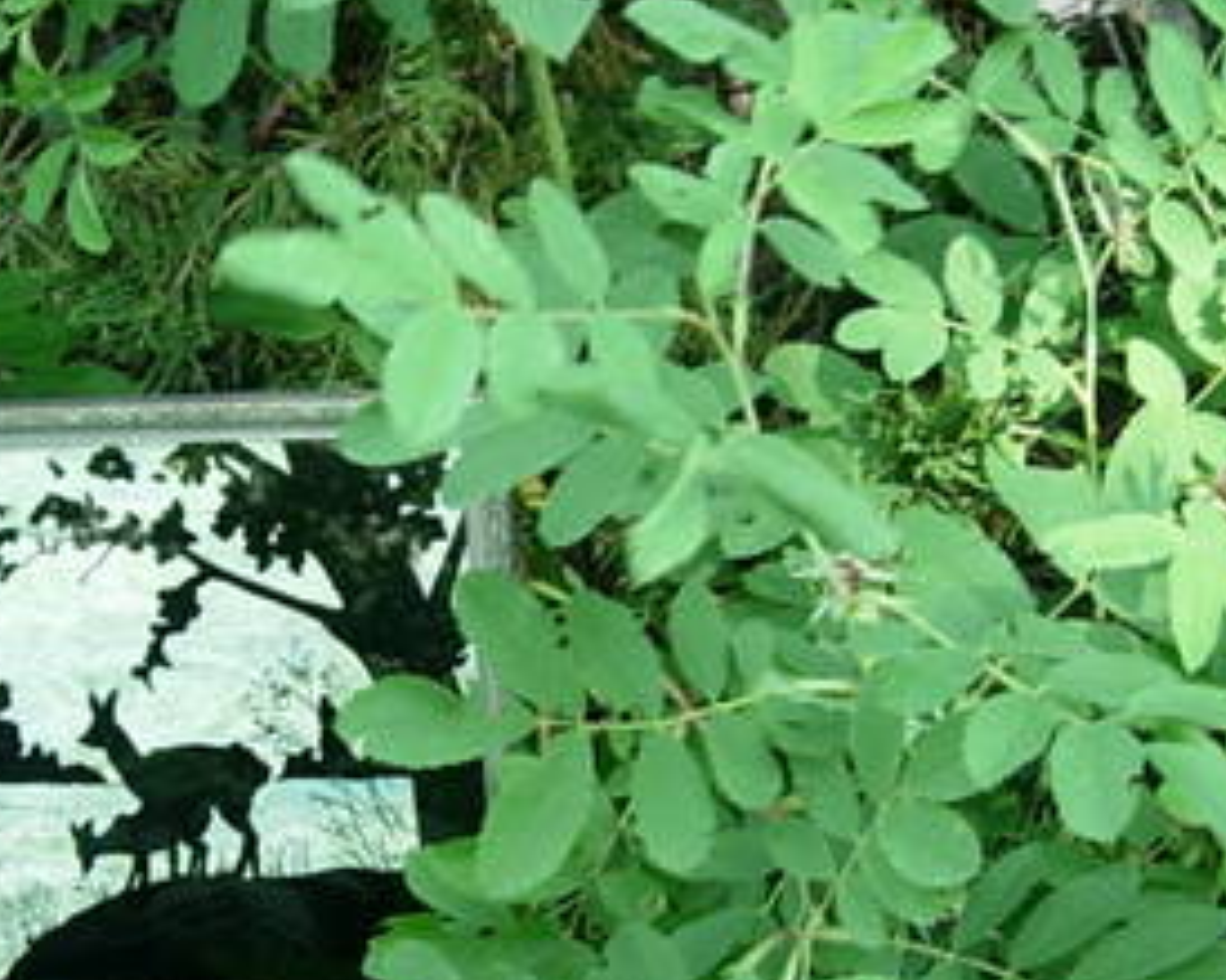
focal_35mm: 88
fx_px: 3192
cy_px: 743
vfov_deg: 17.3
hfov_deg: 21.7
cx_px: 667
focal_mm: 7.8
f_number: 2.8
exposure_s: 1/41.4
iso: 64
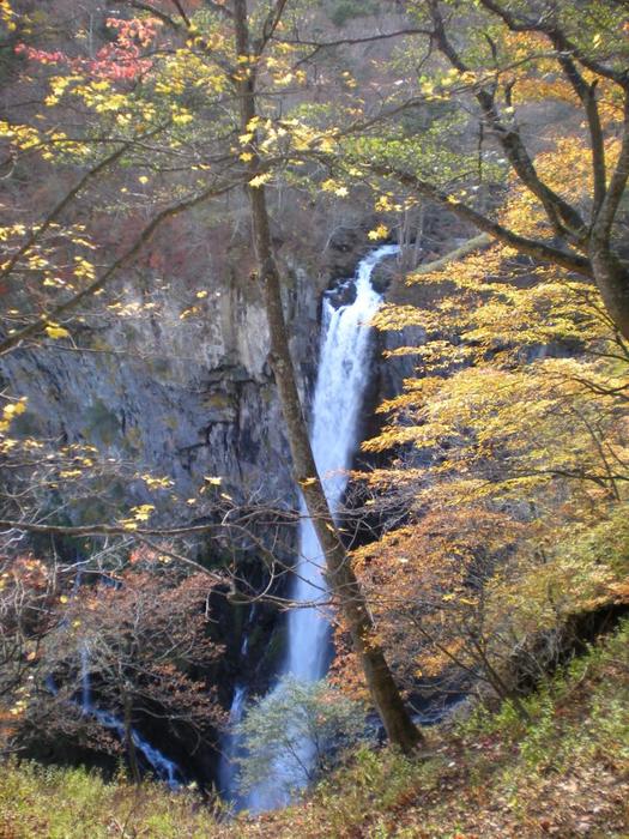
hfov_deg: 37.7
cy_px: 420
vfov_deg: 49.0
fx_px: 921
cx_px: 314
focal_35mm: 38
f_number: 3.1
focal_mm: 6.3
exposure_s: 1/54
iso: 64
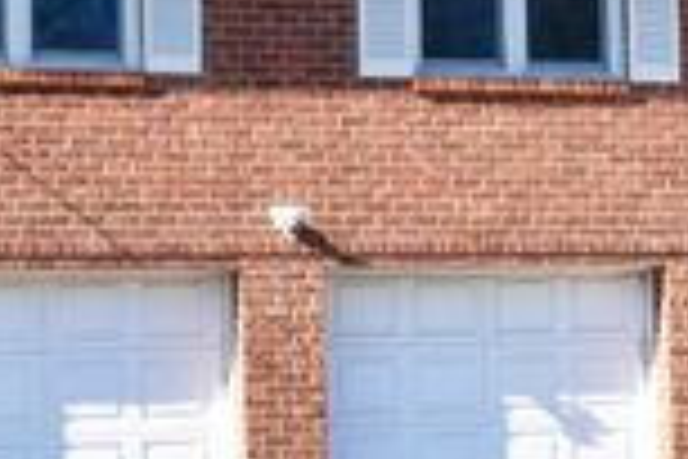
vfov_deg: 9.3
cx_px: 522
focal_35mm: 147
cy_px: 209
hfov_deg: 13.9
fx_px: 2809
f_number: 22
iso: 1250
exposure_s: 1/250
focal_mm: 45
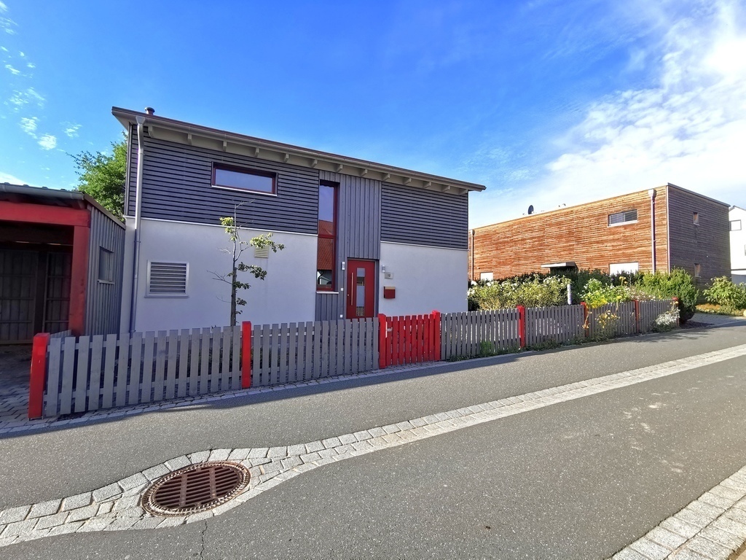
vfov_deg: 78.1
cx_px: 373
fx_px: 345
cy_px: 280
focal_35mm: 16
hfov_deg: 94.5
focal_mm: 2.35
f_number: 2.2
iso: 50
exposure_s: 1/745
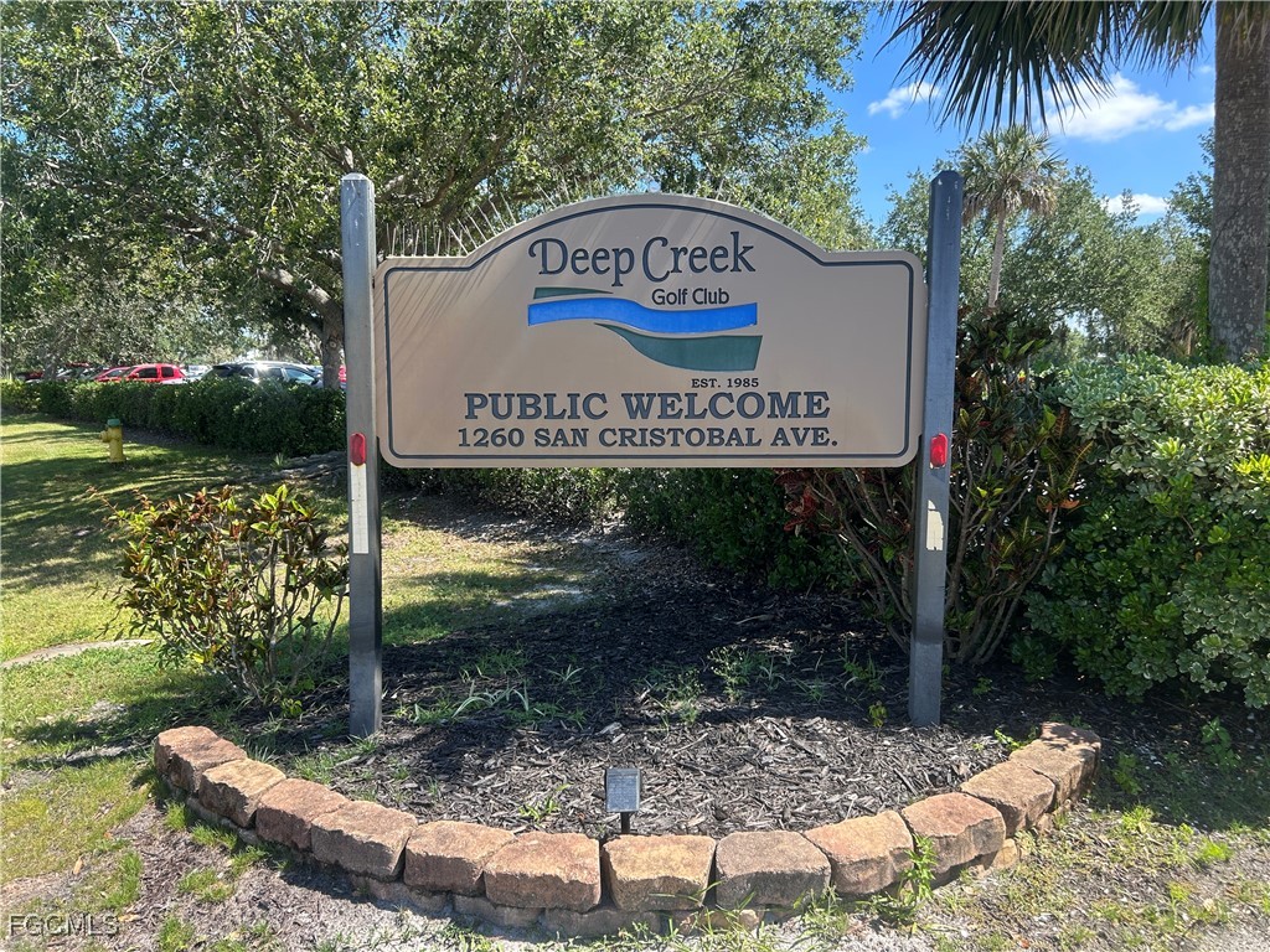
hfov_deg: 67.3
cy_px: 476
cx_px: 635
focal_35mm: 26
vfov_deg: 53.1
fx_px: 954
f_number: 1.5
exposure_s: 1/949
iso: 50
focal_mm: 5.7
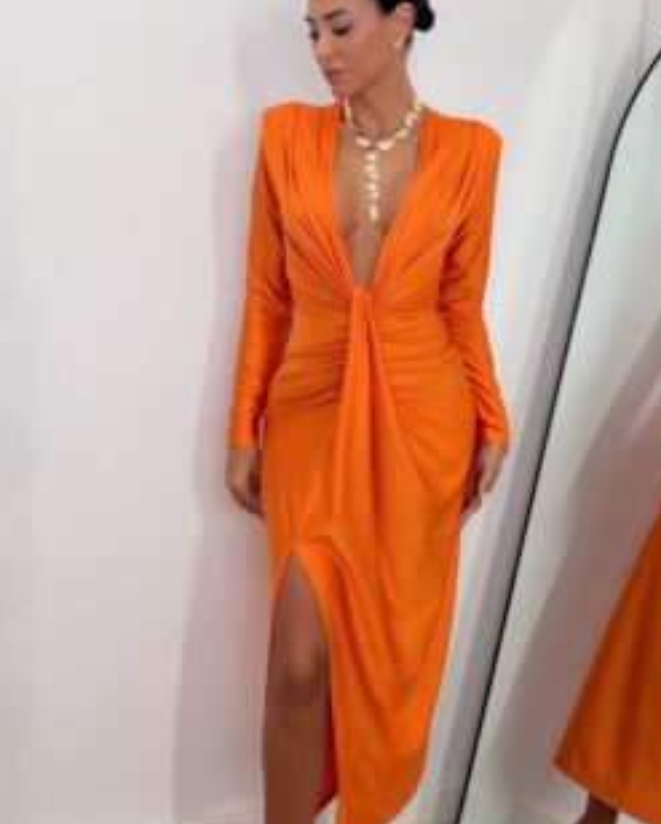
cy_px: 407
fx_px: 928
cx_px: 326
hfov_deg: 39.2
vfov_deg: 47.9
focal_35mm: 38
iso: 64
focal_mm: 2.71
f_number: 1.9
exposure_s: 1/120
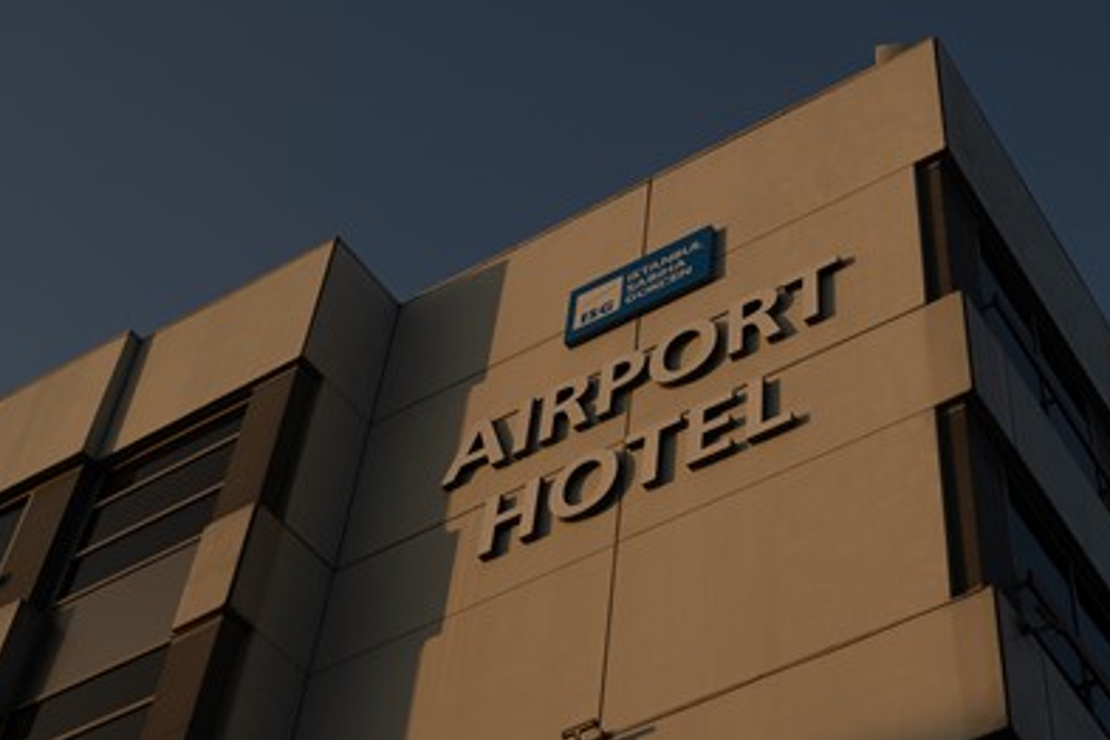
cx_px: 819
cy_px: 489
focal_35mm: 61
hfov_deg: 32.3
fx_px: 1881
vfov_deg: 22.2
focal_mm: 40
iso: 100
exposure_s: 1/640
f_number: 5
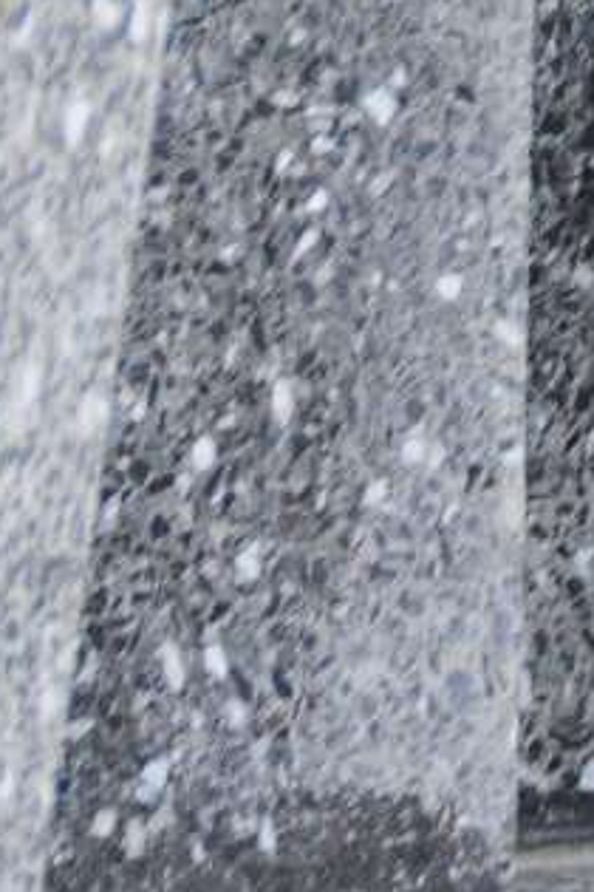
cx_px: 1525
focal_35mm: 1528
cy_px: -934
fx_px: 37815
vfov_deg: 1.3
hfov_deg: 0.9
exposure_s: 1/160
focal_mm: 150
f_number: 7.1
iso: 640
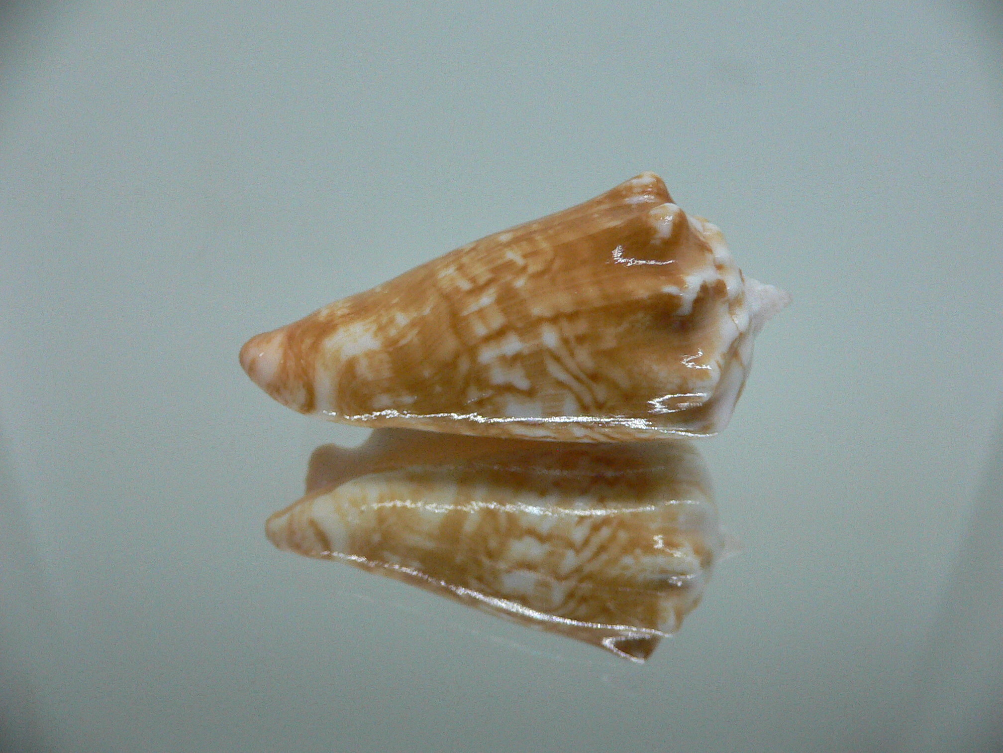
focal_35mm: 35
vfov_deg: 40.7
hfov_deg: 52.6
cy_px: 376
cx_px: 502
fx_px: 1014
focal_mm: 4.6
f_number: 2.8
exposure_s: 1/60
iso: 200
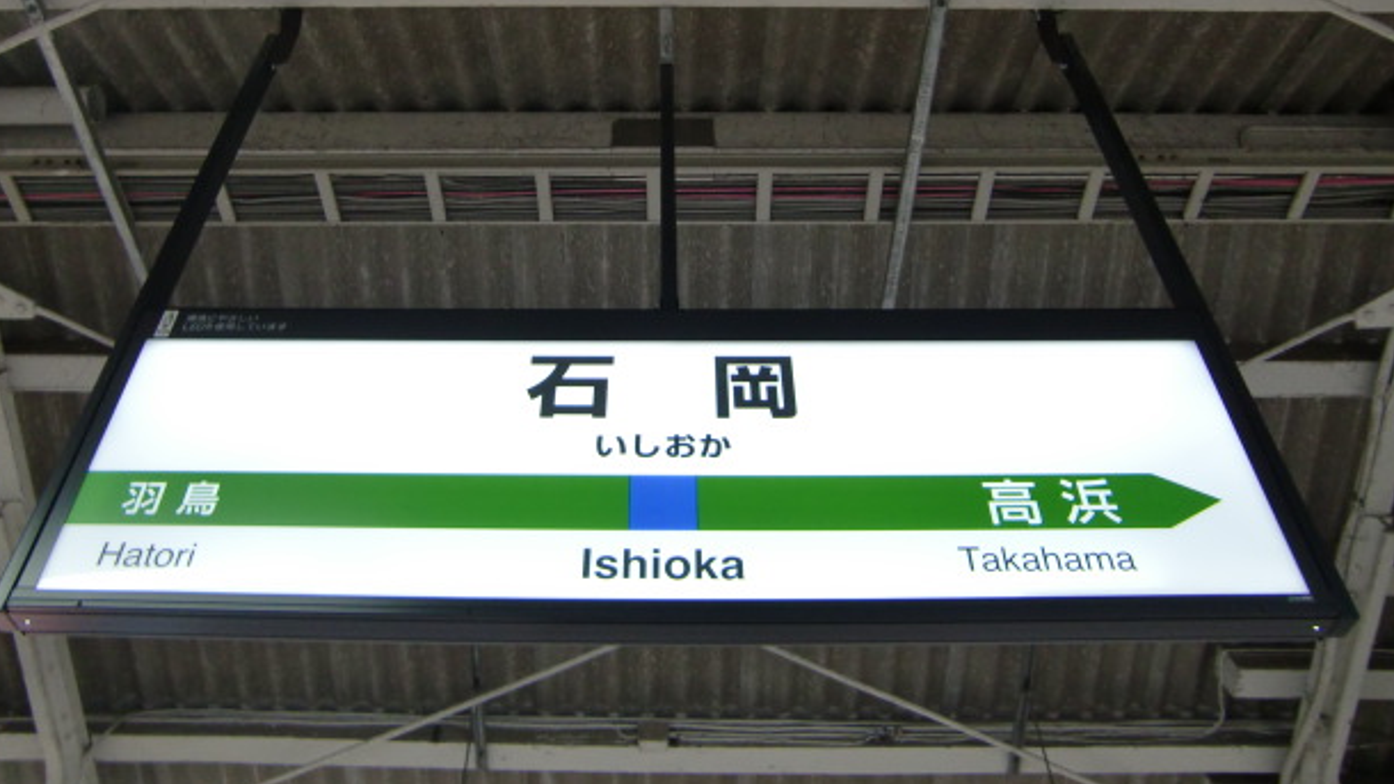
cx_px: 665
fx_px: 1183
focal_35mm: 32
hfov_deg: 61.0
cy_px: 249
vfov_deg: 36.2
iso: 160
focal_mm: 4.9
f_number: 2.6
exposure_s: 1/60
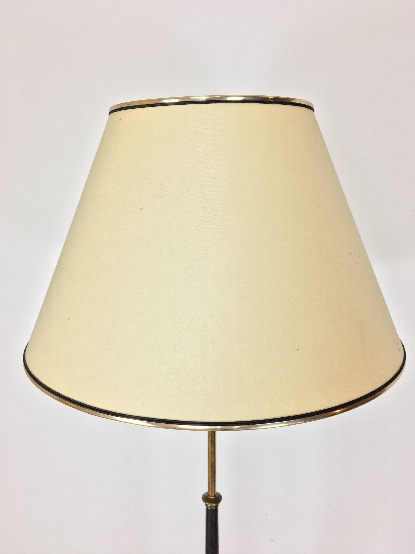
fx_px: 464
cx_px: 208
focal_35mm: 29
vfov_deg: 61.7
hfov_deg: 48.2
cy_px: 277
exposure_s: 1/33
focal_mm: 4.15
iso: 32
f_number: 2.2
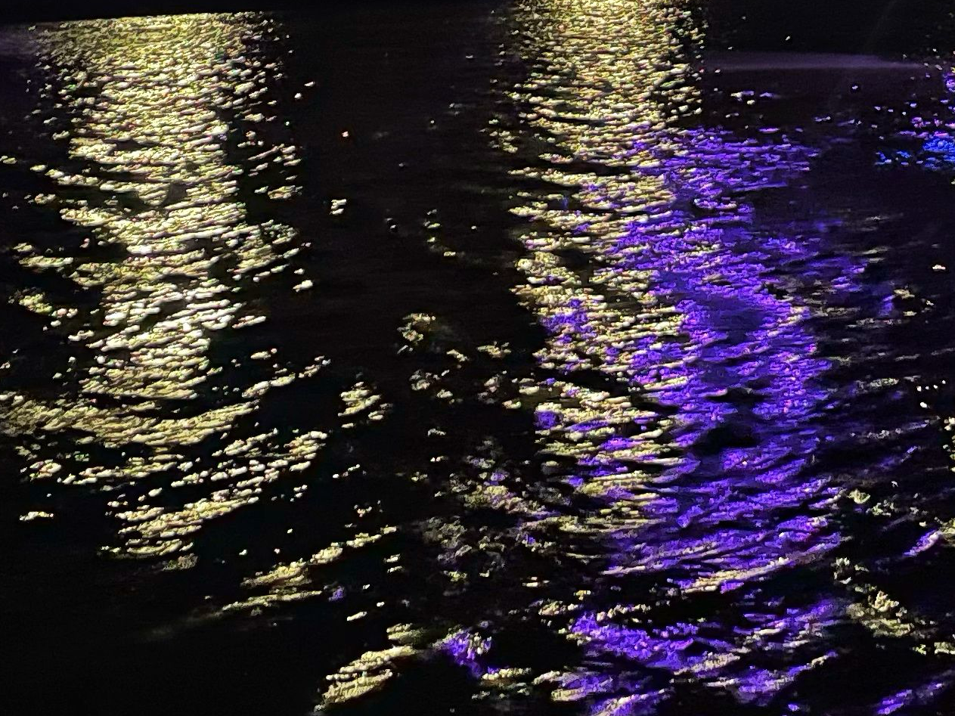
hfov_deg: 23.5
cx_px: 599
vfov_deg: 17.3
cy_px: -27
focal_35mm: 83
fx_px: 2290
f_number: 1.6
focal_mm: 4.2
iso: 500
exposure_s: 1/10
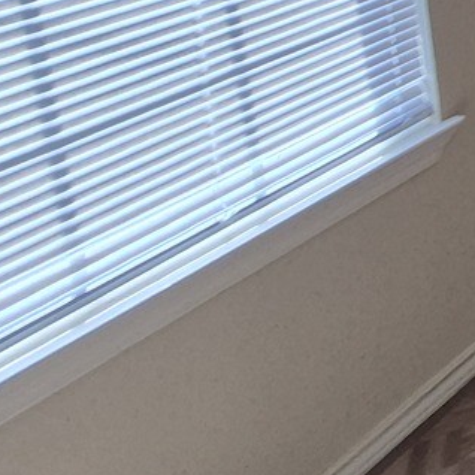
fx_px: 807
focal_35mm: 52
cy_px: -232
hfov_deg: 18.4
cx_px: 983
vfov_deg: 25.2
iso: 50
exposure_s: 1/60
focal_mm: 1.74
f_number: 2.2
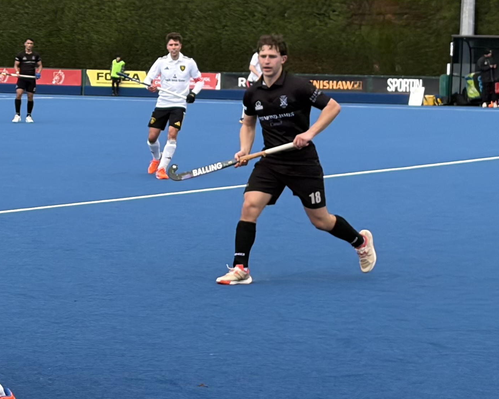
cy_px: 274
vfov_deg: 10.5
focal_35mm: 147
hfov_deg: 13.0
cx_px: 8
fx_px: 2171
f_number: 1.6
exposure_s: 1/571
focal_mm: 5.96
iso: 32
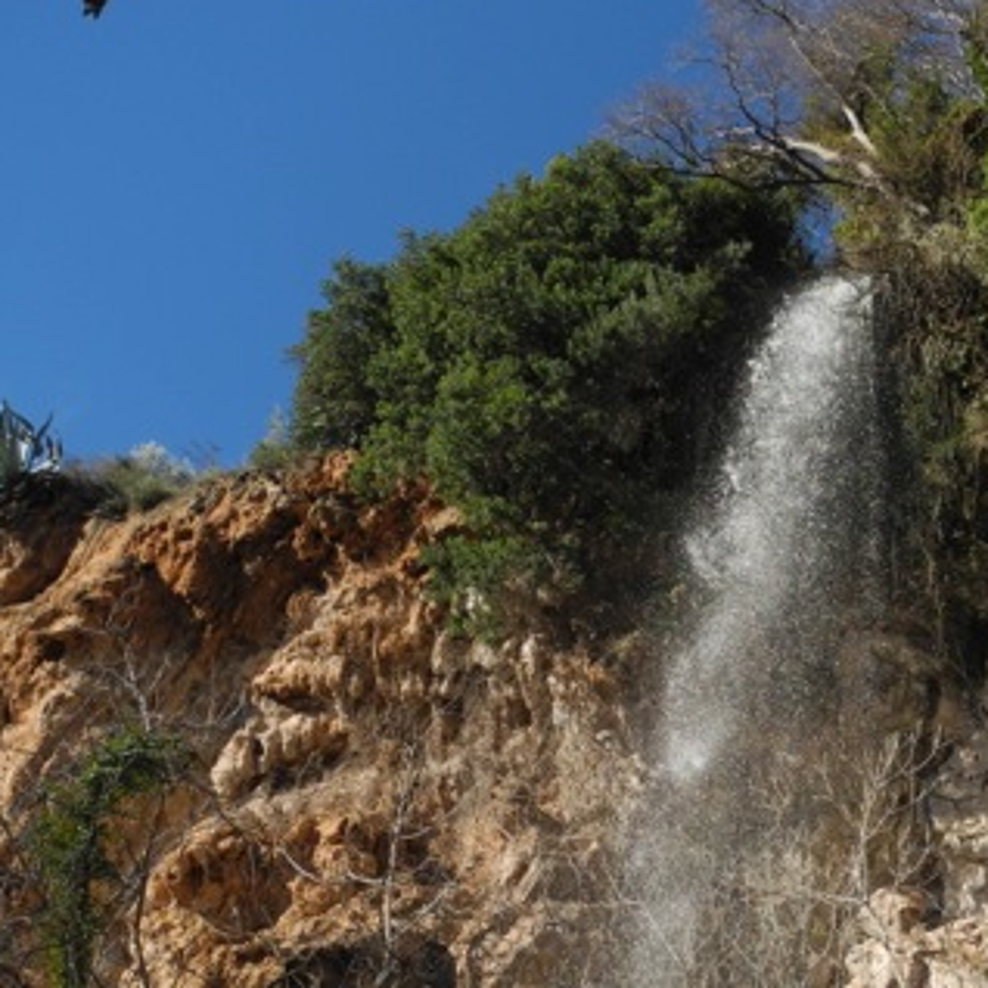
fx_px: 1615
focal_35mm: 50
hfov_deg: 32.5
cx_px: 873
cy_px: 597
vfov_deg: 33.9
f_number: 3.2
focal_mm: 6.4
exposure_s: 1/1000
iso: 100
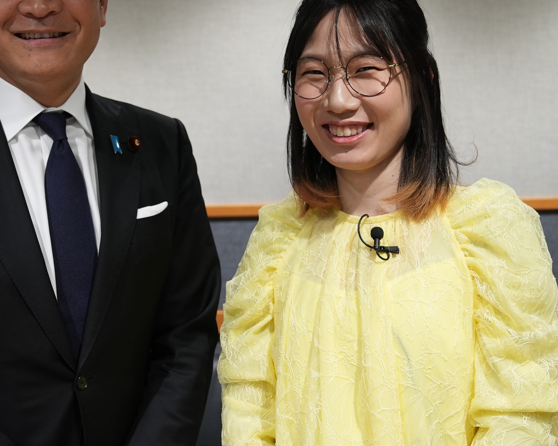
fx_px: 941
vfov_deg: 26.5
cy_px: 138
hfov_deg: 32.8
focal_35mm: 57
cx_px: 190
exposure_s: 1/50
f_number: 2.8
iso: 400
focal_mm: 24
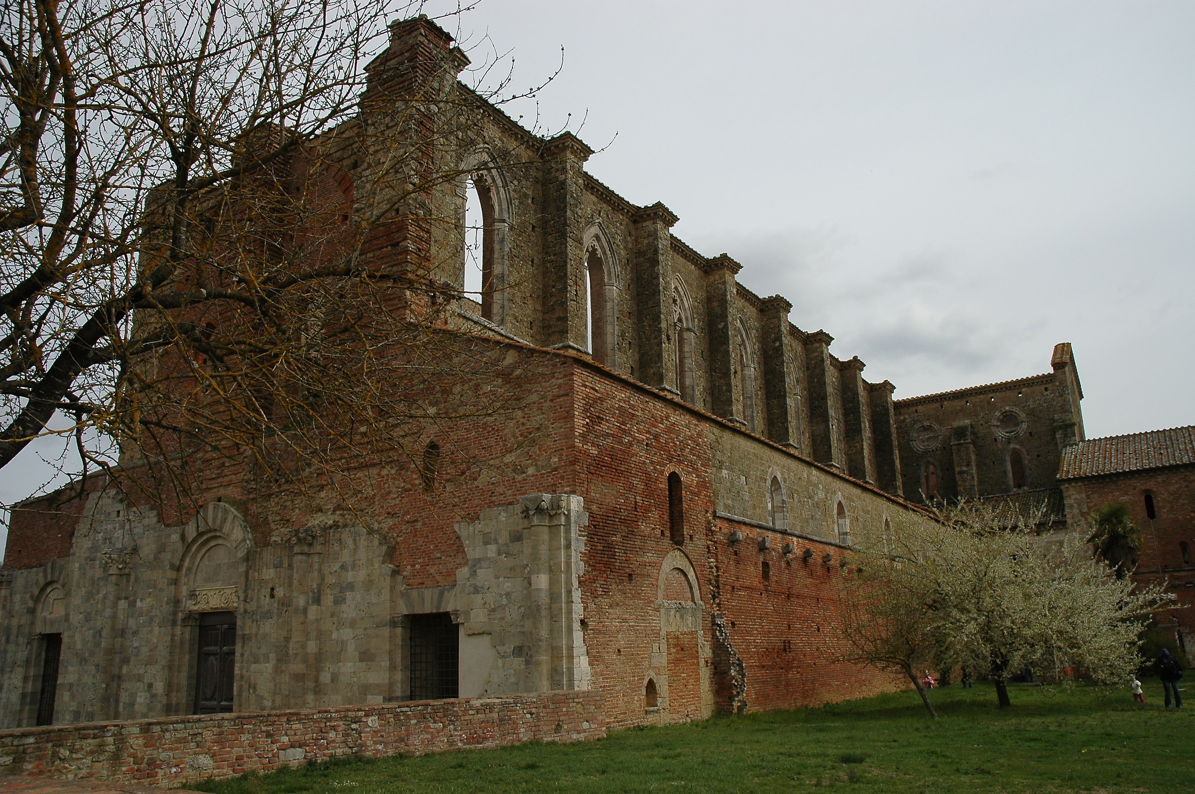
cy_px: 397
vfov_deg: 47.8
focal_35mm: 27
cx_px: 598
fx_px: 895
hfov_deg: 67.4
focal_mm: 18
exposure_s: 1/200
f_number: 7.1
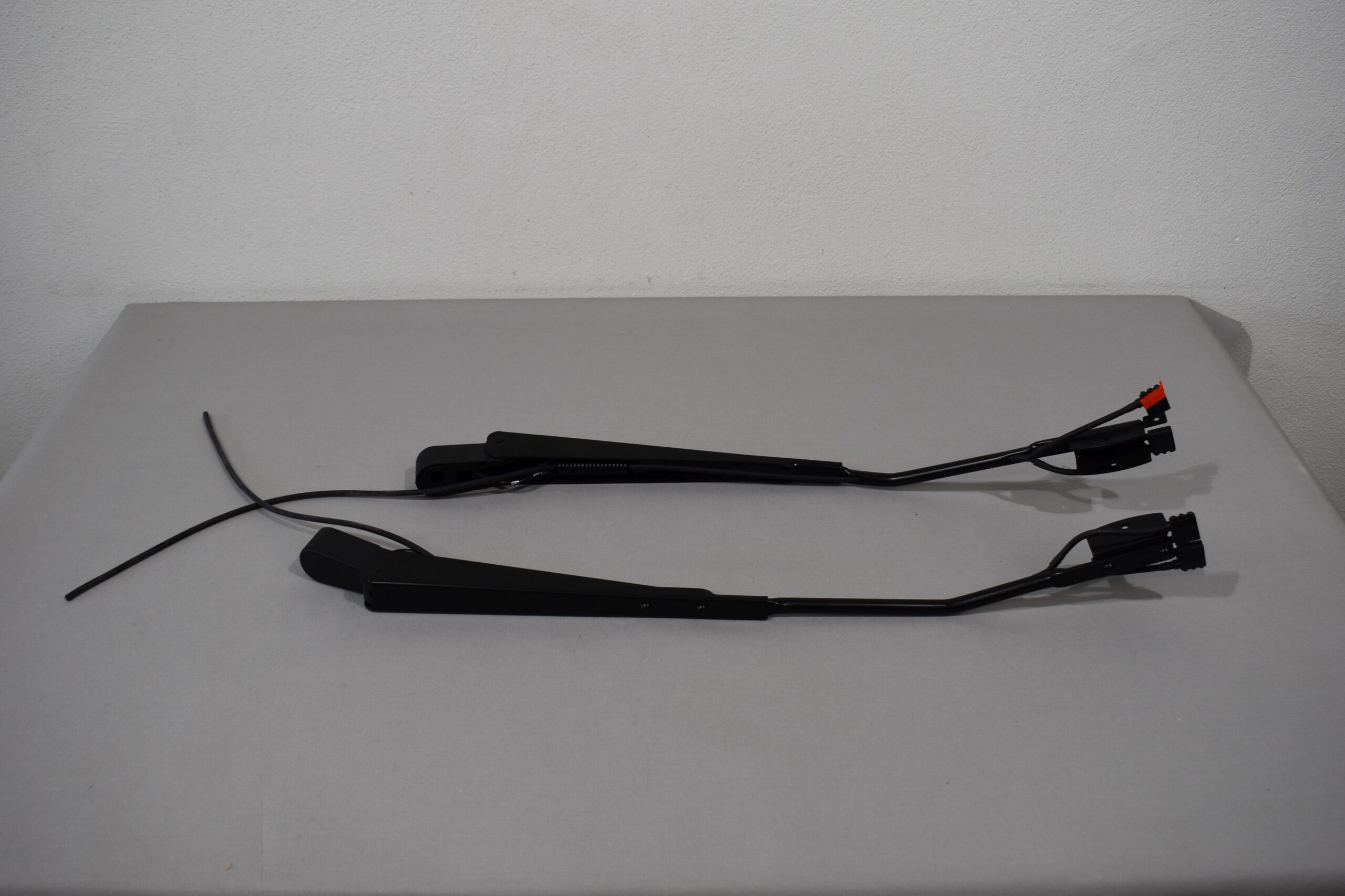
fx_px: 1233
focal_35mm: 33
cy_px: 448
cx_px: 672
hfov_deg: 57.2
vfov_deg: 40.0
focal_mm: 22
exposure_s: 1/125
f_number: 5.6
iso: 320
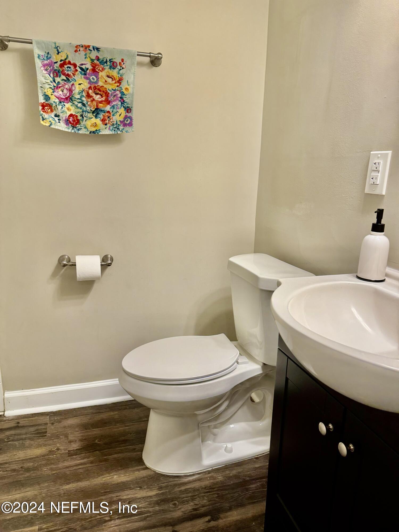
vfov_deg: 71.6
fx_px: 369
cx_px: 200
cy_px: 266
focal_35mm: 24
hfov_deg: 56.8
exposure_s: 1/120
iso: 160
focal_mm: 6.76
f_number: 1.78
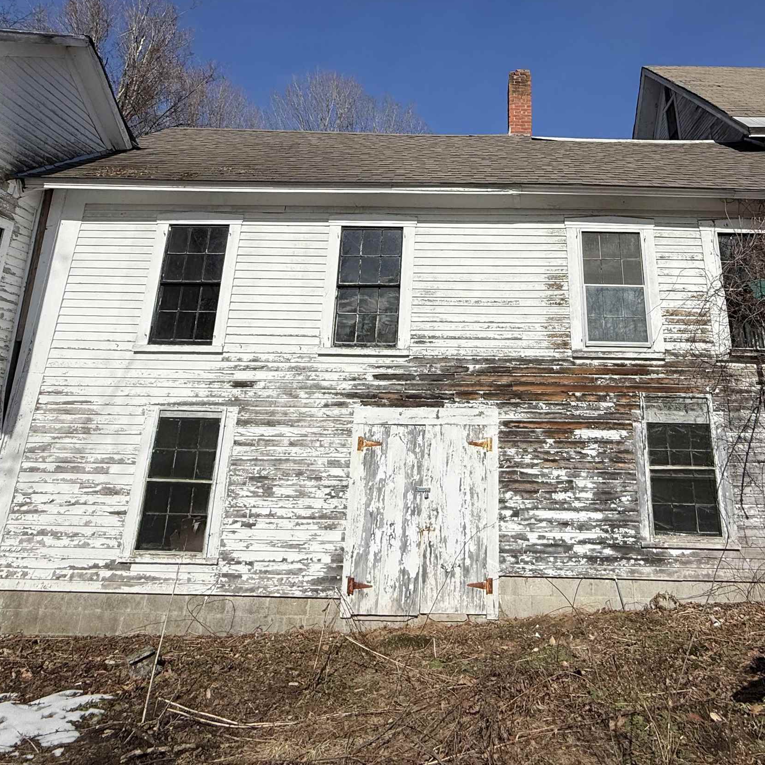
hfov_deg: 66.4
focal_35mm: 23
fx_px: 575
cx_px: 469
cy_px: 247
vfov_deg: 65.2
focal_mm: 2.22
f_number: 2.2
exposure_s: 1/6173
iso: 50
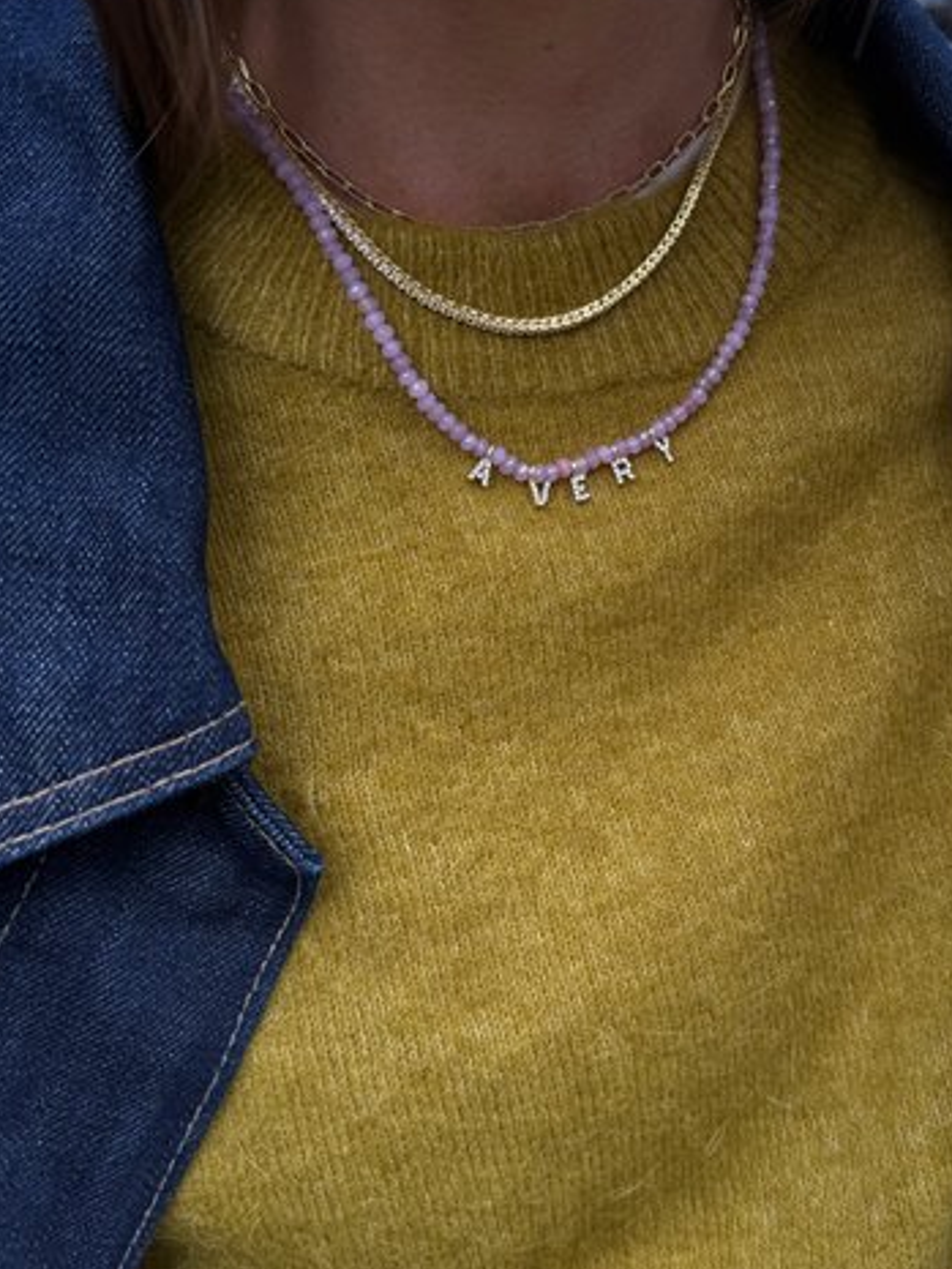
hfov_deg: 42.4
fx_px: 1210
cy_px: 570
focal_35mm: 33
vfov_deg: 55.2
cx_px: 636
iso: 80
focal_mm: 6.76
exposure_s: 1/535
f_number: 1.78
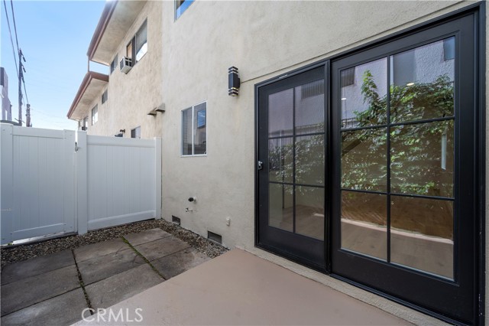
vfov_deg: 81.1
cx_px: 244
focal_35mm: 14
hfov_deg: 104.3
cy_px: 163
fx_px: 190
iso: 100
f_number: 7.1
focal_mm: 14
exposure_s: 1/125
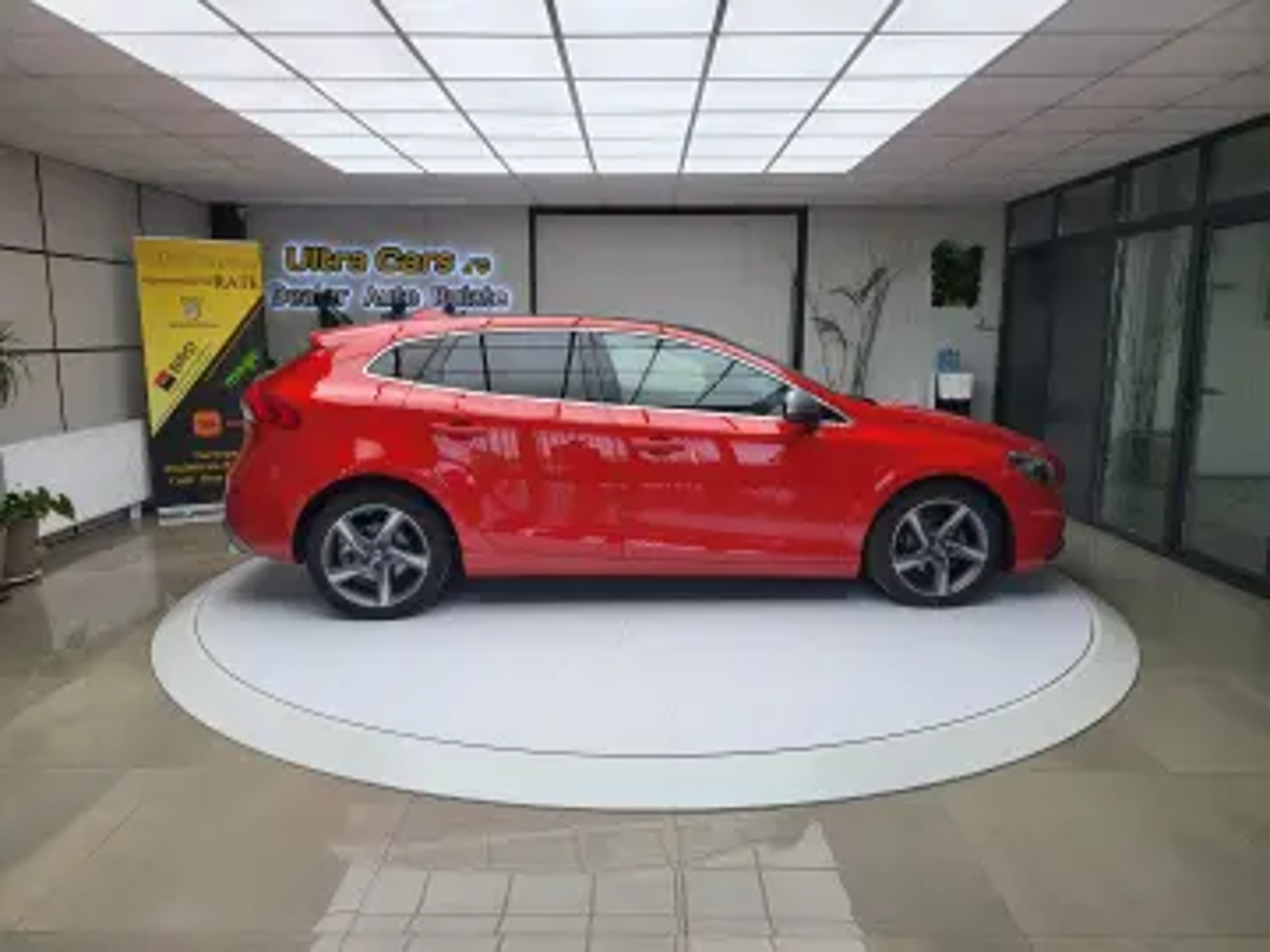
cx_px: 635
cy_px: 476
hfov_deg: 71.6
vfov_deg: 56.8
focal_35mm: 24
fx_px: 881
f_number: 1.8
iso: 40
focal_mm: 5
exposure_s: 1/367
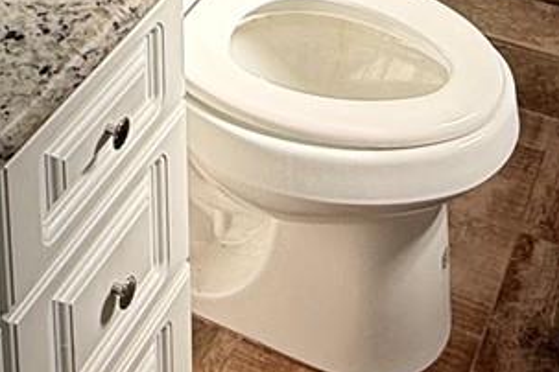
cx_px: 231
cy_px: -451
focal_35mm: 77
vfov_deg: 13.9
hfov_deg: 26.3
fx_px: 1196
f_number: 2.2
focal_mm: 2.22
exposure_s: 1/134
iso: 64
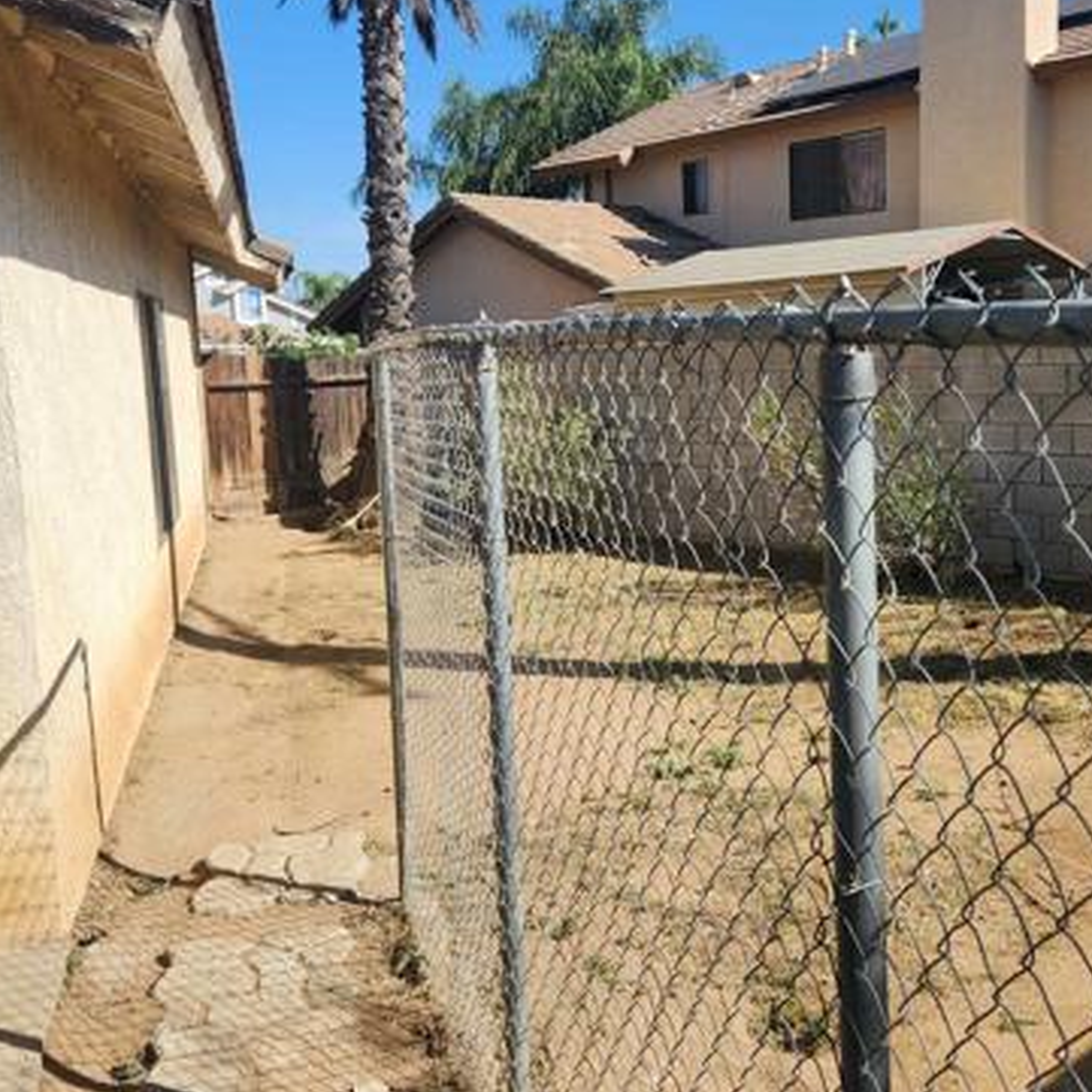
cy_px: 517
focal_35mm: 36
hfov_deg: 45.8
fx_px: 1285
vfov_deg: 46.0
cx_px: 647
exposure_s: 1/1550
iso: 20
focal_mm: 5.4
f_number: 1.8
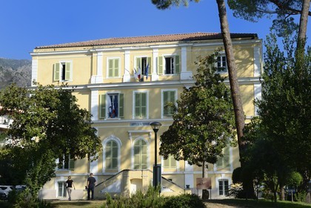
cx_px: 156
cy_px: 104
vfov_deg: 21.9
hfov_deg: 32.4
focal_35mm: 62
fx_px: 536
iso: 200
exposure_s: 1/200
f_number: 11
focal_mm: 62
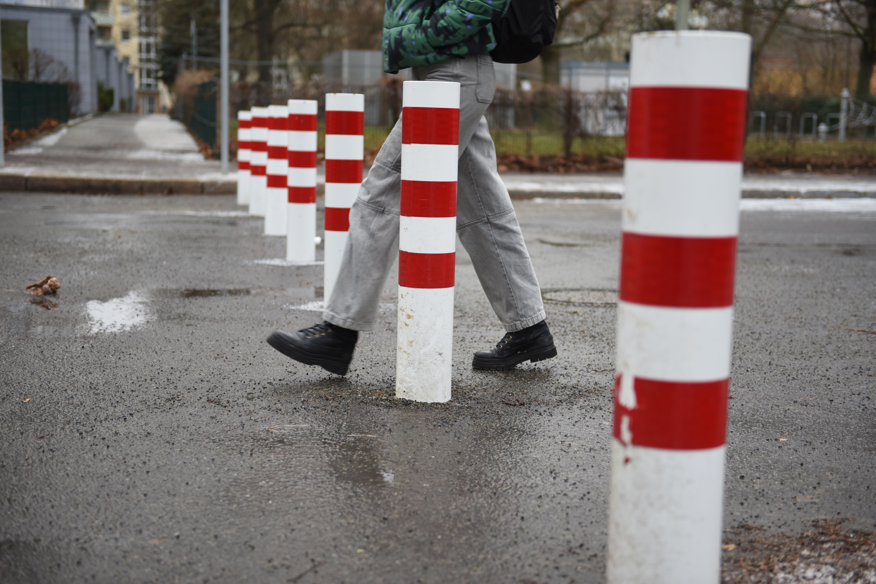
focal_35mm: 55
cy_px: 292
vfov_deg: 24.6
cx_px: 438
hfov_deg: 36.2
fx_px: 1339
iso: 640
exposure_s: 1/400
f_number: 2.8
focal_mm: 55
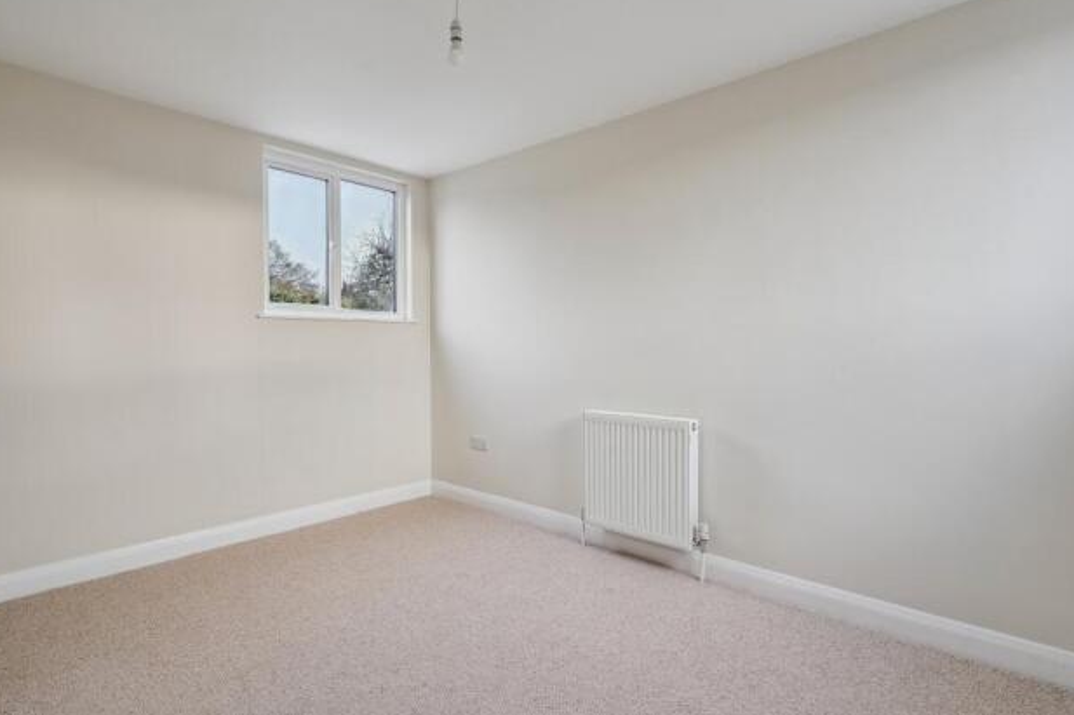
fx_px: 507
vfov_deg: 70.4
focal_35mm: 17
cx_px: 521
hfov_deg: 93.3
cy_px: 356
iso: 320
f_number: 5.6
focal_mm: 16
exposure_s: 1/20
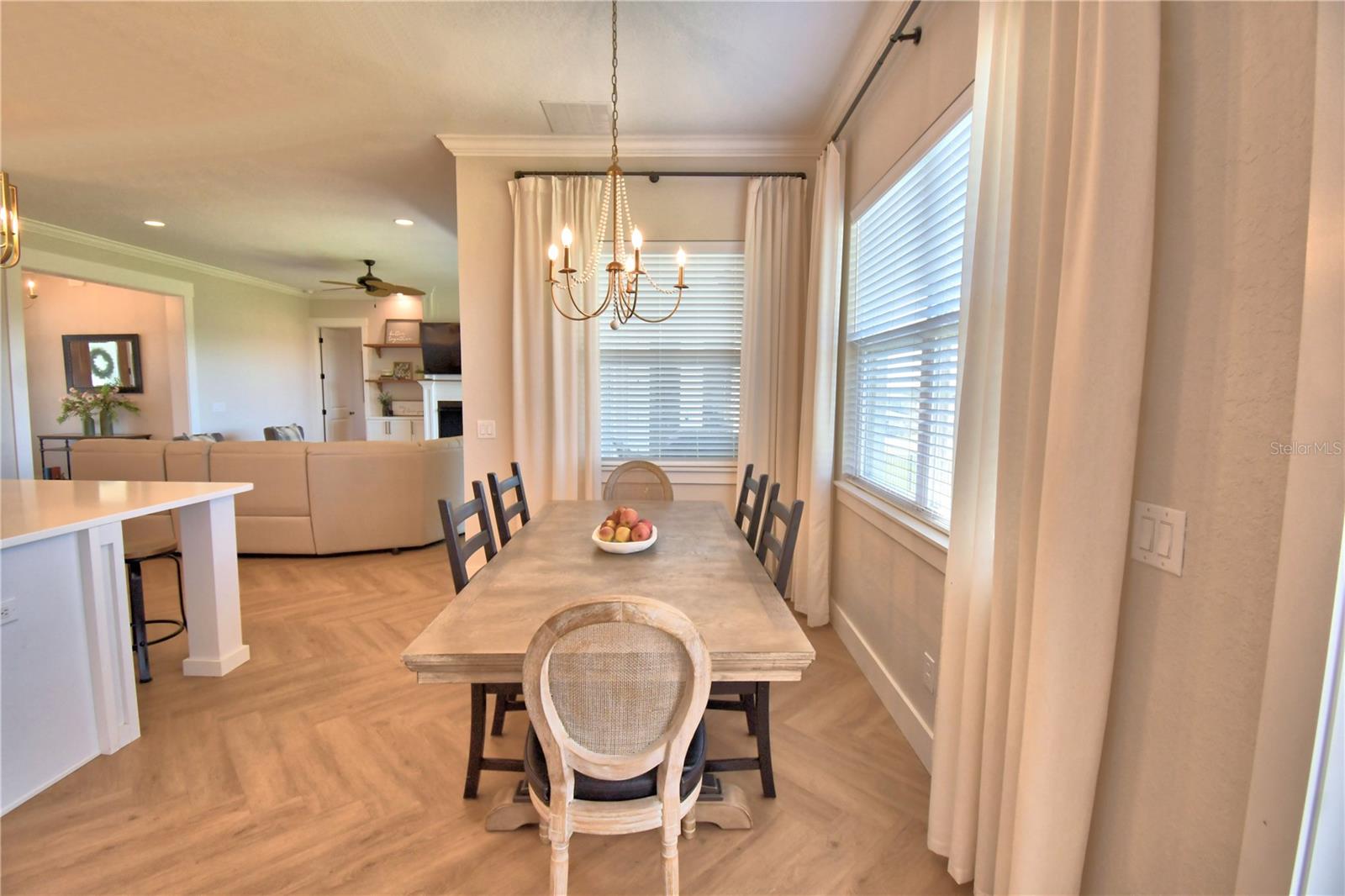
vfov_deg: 77.3
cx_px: 672
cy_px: 448
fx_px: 560
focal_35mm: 15
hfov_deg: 100.4
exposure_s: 1/125
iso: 320
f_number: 4.5
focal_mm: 10
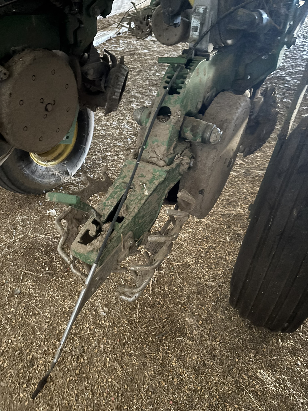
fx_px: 308
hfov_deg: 53.1
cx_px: 154
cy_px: 206
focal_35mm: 26
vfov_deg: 67.3
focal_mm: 5.96
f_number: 1.6
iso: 640
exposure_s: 1/13
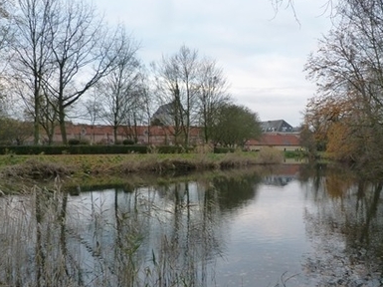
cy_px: 167
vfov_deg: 36.7
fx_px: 431
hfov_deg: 47.1
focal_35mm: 39
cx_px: 258
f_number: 2.8
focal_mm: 4.5
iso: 250
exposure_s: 1/60
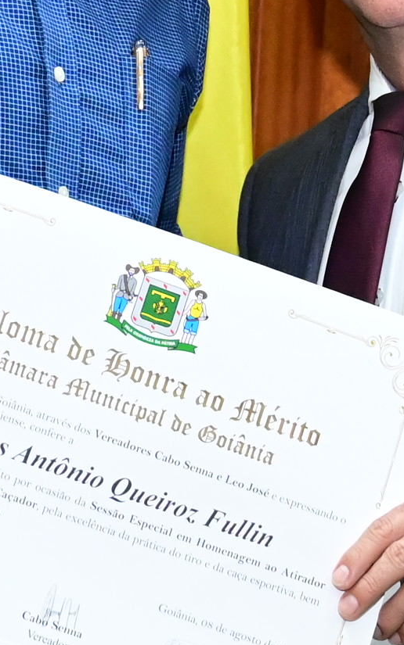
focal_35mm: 233
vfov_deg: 9.0
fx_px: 4102
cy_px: 185
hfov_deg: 5.6
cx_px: 218
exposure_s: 1/125
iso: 4000
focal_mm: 43
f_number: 4
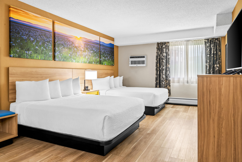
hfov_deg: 71.5
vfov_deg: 51.3
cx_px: 121
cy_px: 81
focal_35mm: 25
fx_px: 168
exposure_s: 2
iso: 400
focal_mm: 25
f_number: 11
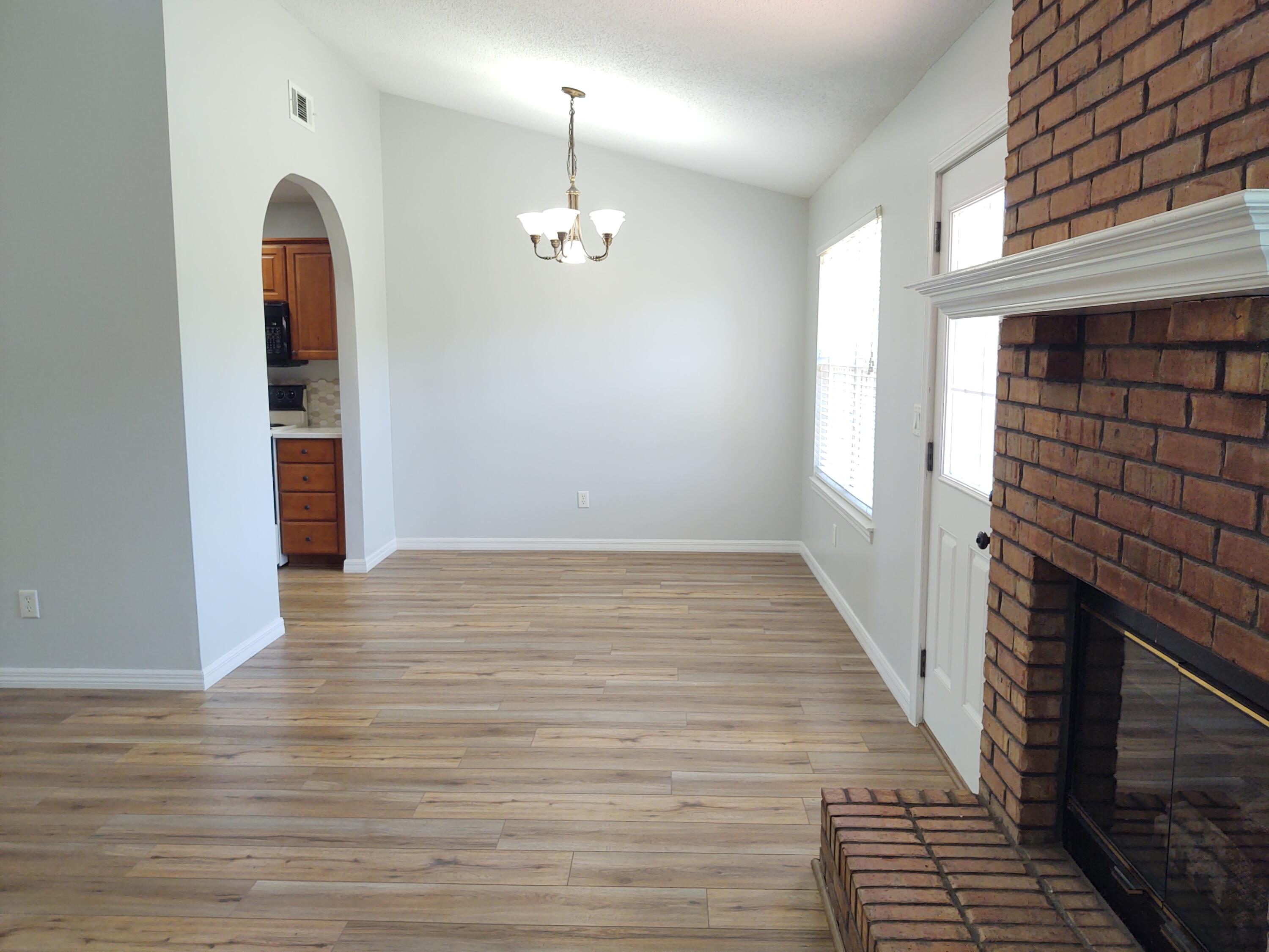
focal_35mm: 27
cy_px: 476
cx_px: 634
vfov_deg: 51.4
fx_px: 990
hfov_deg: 65.3
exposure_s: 1/60
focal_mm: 4.75
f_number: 1.7
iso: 132
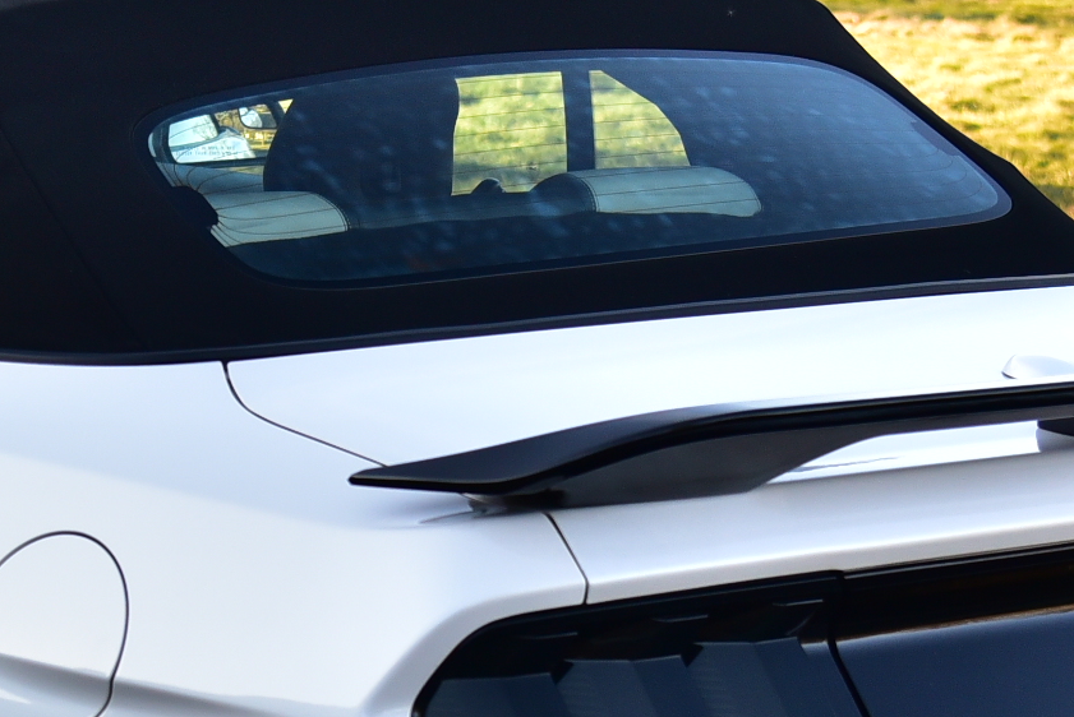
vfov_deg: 9.6
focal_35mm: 143
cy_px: 648
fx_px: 4269
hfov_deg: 14.2
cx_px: 160
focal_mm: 40
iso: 640
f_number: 4
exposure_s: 1/640
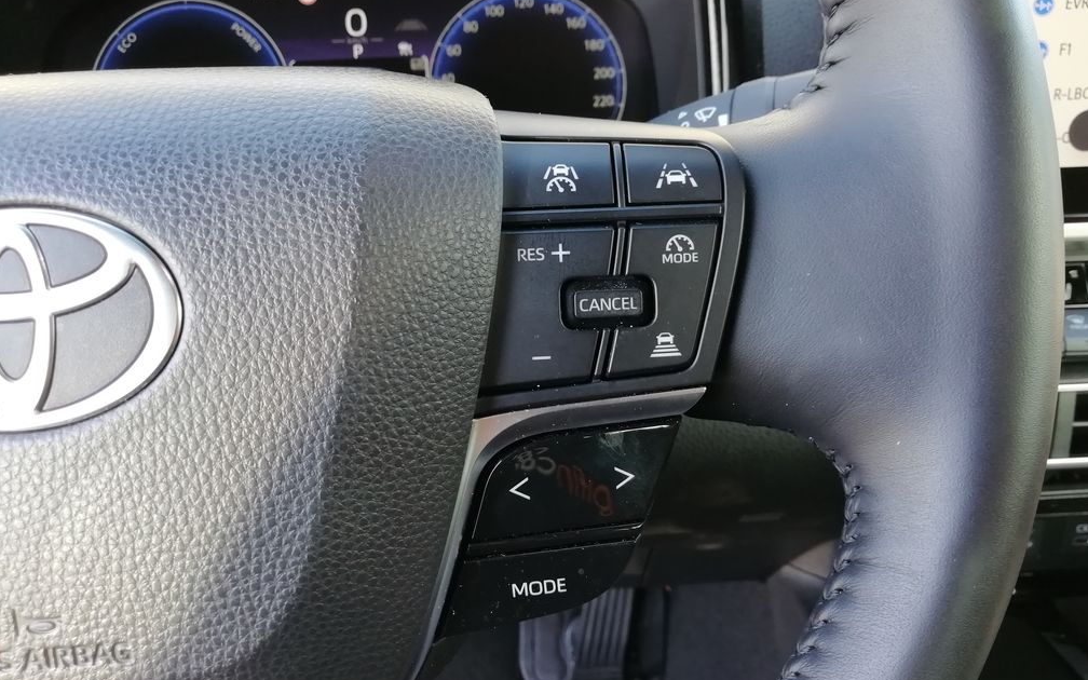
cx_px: 549
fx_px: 830
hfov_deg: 66.5
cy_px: 350
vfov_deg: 44.5
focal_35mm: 28
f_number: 2.2
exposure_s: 1/33.3
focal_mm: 3.21
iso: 80
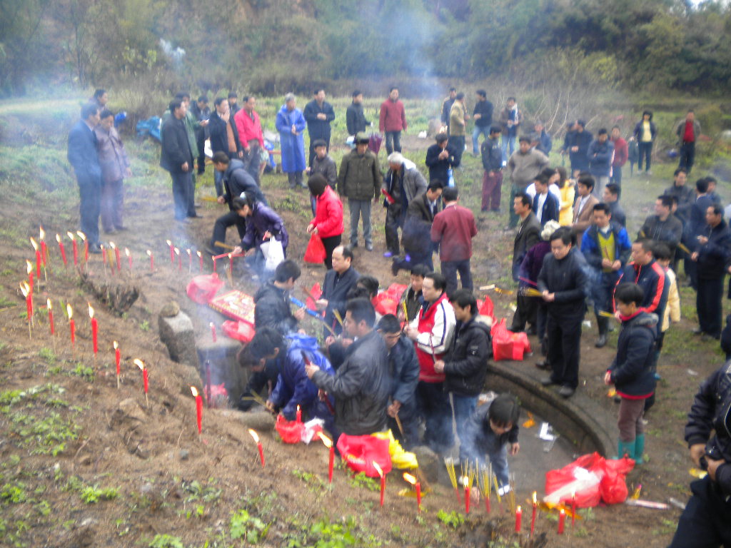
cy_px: 274
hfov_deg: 52.6
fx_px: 739
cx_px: 366
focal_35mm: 35
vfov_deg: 40.7
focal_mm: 6.3
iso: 82
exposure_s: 1/65.4
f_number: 3.1
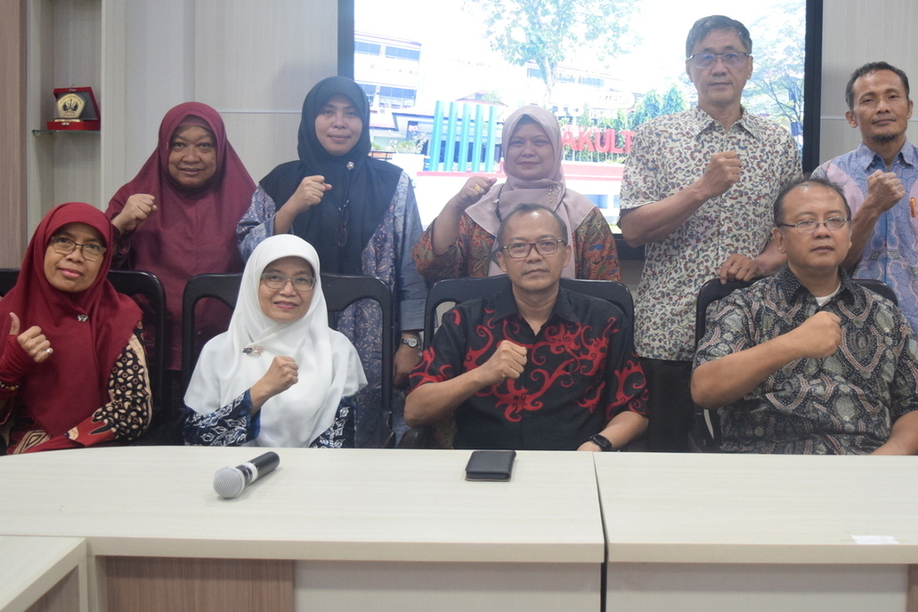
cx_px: 565
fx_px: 1224
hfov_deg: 40.9
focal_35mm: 48
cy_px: 224
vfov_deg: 28.0
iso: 900
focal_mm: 22
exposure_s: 1/30
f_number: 4
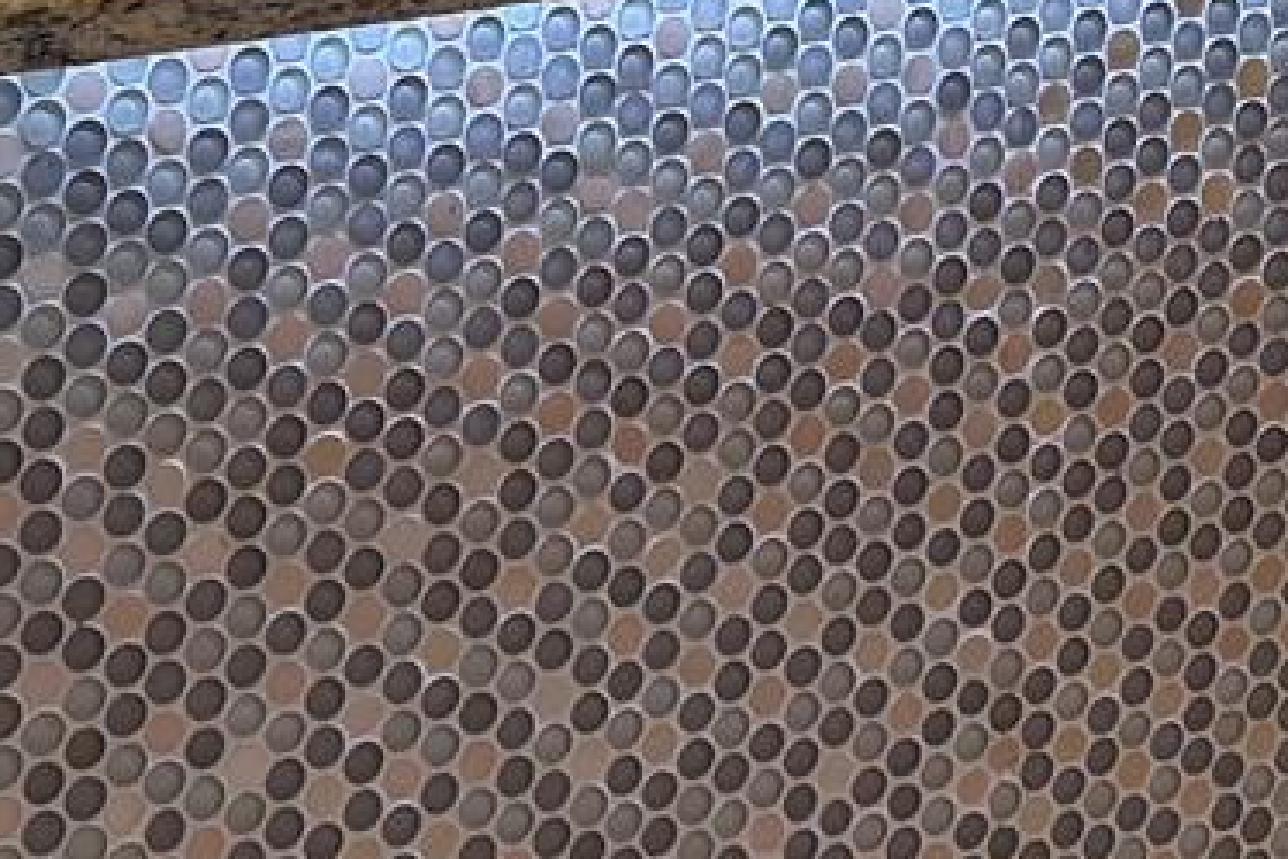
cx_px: 211
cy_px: -687
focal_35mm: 107
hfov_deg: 18.9
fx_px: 3830
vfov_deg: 11.8
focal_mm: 6.76
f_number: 1.78
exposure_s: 1/60
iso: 125
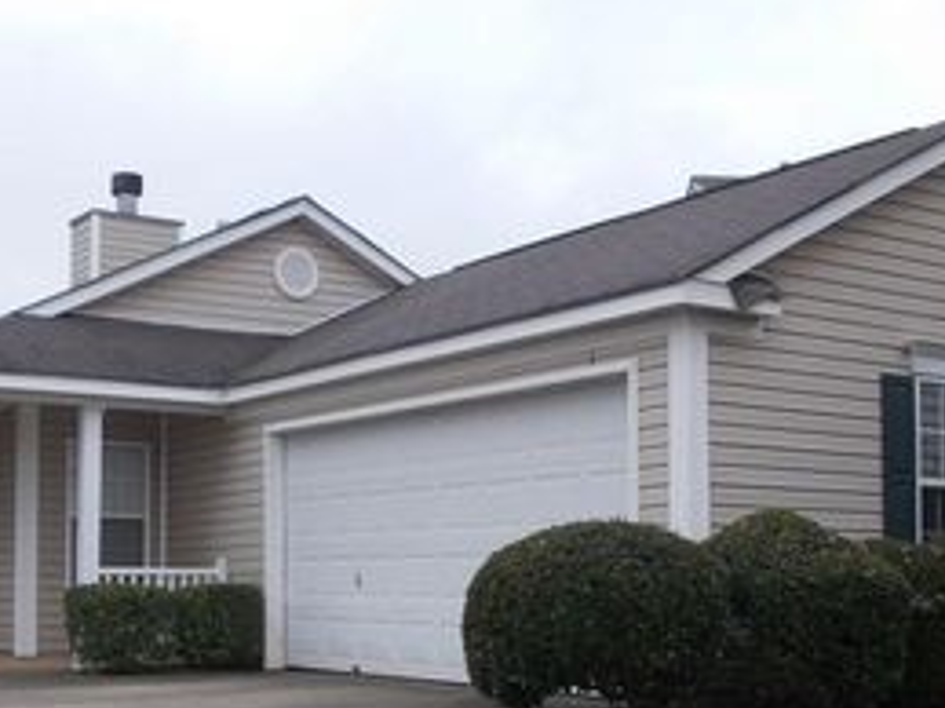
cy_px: 553
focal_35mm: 54
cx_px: 383
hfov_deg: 35.4
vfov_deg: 26.6
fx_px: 1473
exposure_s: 1/125
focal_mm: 4
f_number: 5.4
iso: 80
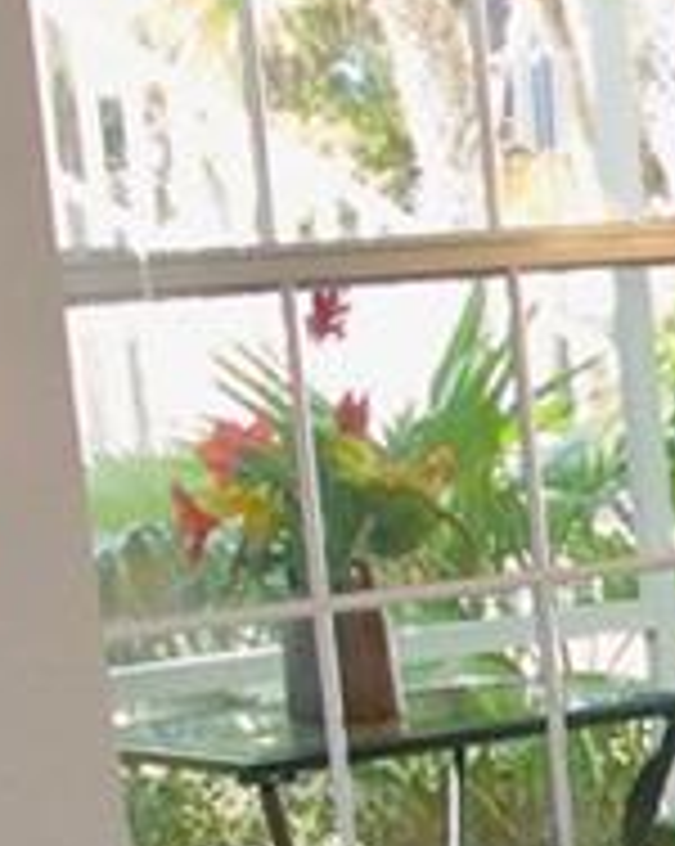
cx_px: 1467
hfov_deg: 10.1
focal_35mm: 138
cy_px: 1107
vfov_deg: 13.5
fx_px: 3452
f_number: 5.6
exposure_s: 1/80
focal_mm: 18
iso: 640
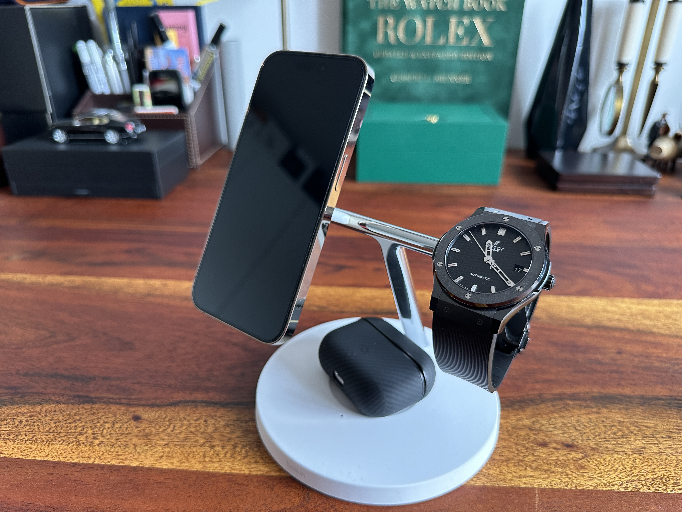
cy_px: 256
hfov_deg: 71.6
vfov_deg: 56.8
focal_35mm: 24
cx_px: 341
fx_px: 473
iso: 250
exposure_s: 1/80
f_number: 1.78
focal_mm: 6.86
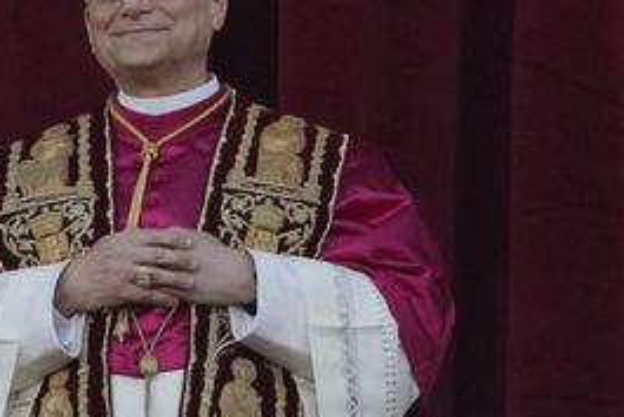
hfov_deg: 1.5
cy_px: 183
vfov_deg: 1.0
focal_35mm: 1359
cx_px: 155
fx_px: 23568
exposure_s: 1/1000
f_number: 5.6
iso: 1600
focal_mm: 600
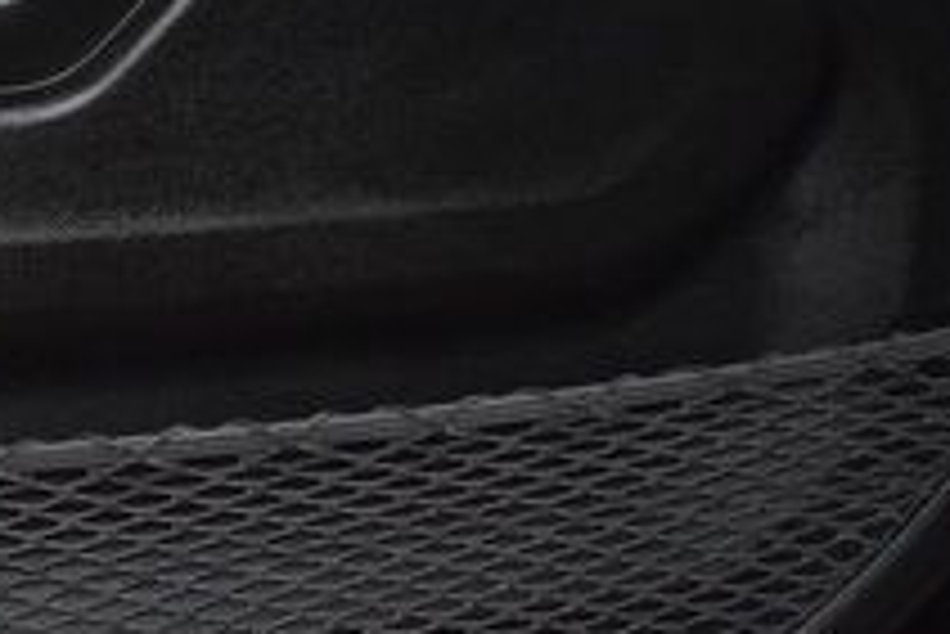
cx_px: 9
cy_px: -92
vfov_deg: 12.3
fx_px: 2878
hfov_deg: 18.3
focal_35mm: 109
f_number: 3.8
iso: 2500
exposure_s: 1/125
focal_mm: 24
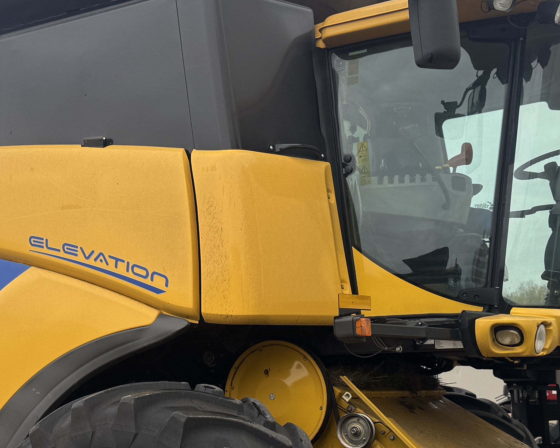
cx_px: 187
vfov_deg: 24.9
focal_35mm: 61
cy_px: 301
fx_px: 1011
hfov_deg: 30.7
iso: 80
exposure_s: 1/952
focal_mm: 6.76
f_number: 1.78
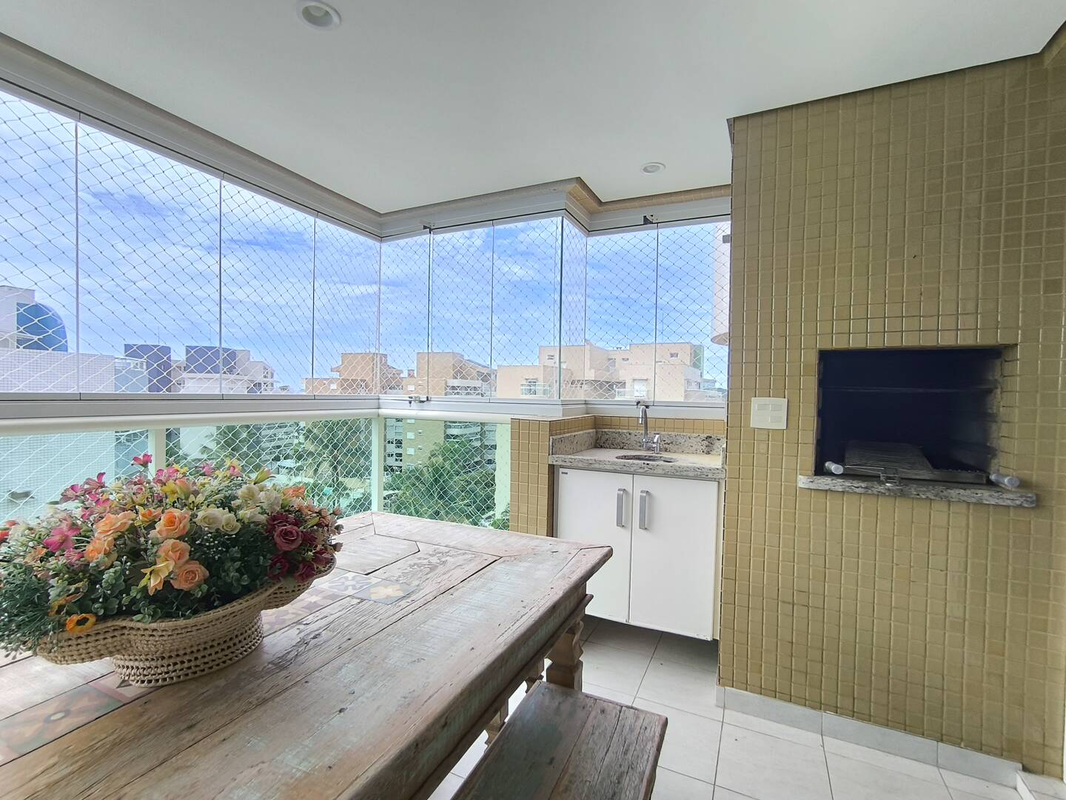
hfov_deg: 94.5
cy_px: 400
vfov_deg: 78.1
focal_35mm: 16
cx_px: 533
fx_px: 493
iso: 50
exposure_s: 1/445
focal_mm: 1.65
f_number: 2.2
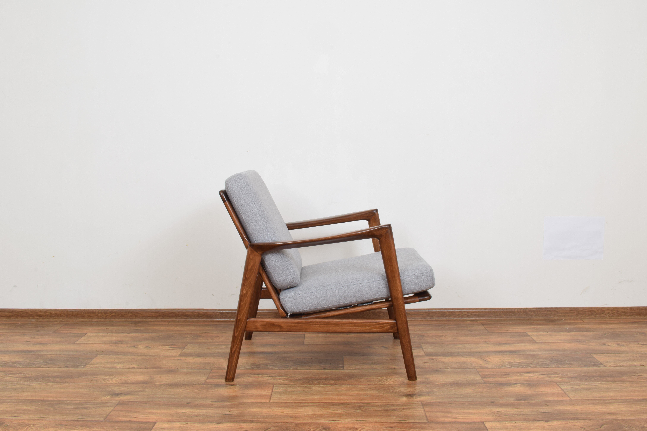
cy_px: 216
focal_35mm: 36
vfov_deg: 36.9
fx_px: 647
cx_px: 324
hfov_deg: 53.1
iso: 100
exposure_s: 4
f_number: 25
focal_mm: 24
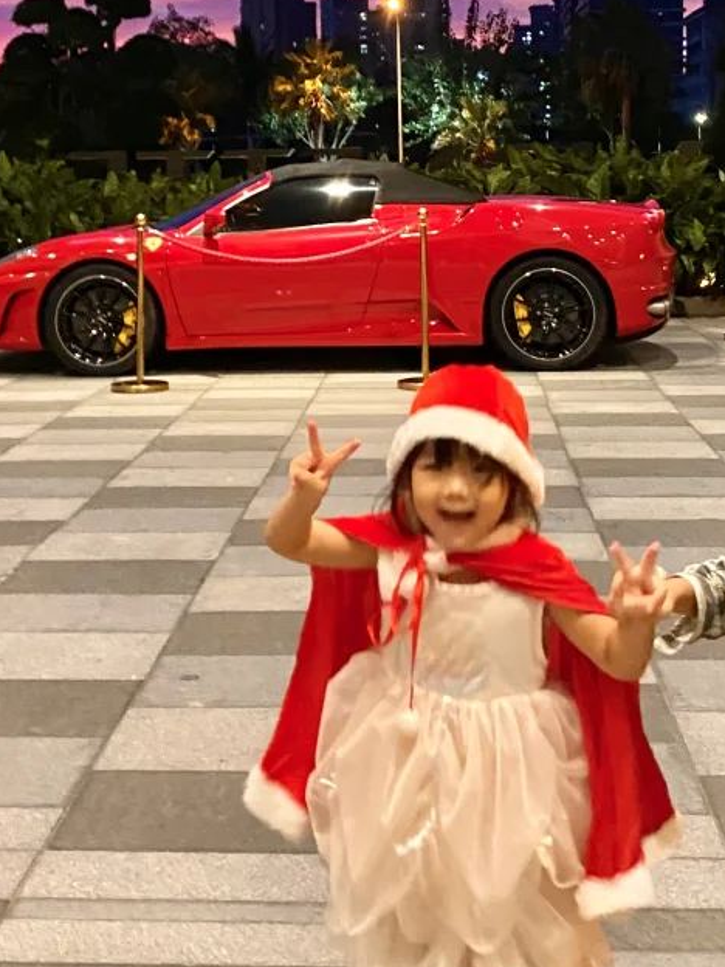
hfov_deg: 24.4
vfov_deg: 31.7
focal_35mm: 60
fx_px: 1676
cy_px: 262
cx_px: 336
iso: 500
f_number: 1.8
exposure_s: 1/33
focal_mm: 4.25
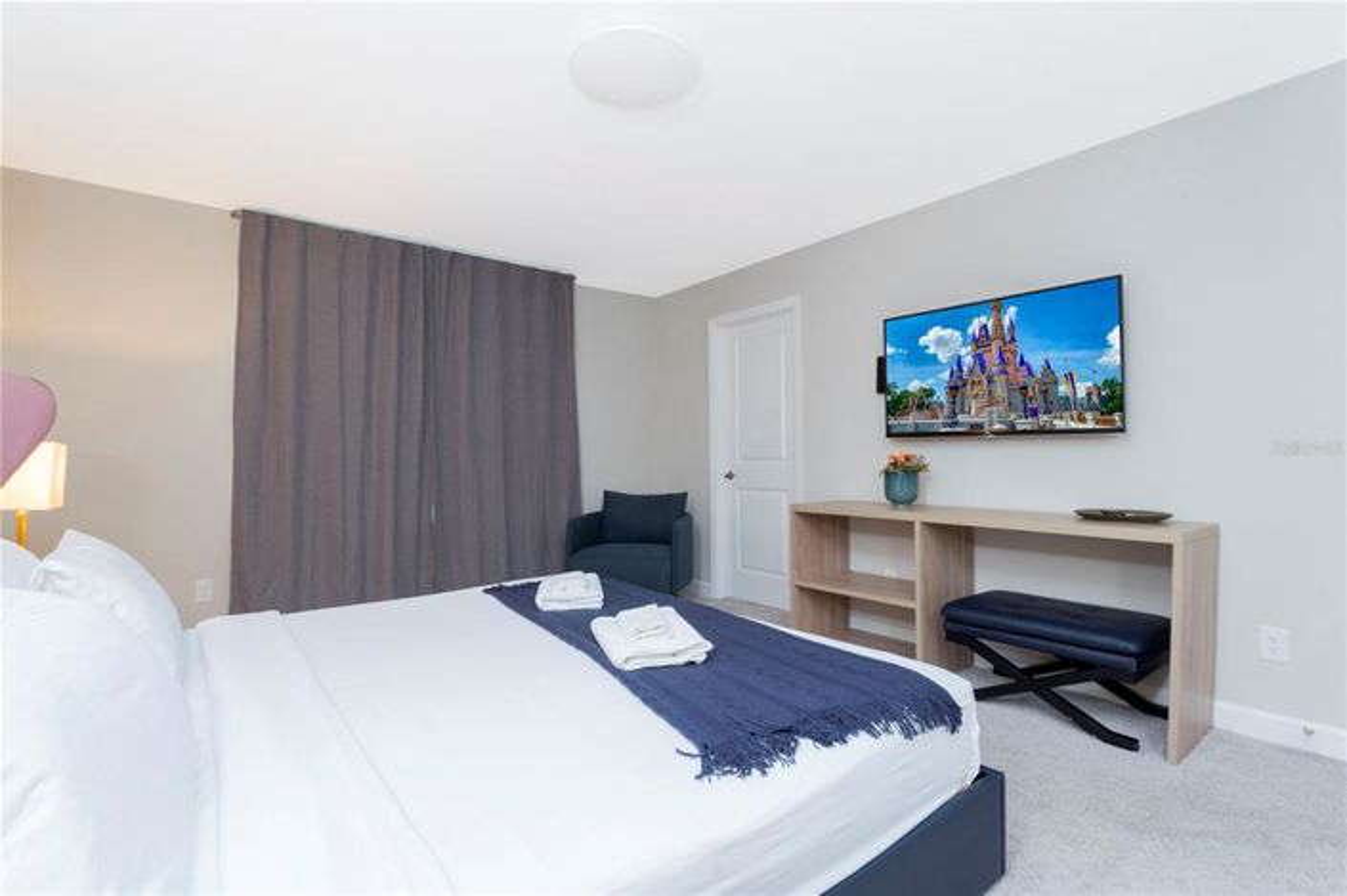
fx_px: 636
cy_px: 448
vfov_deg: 70.4
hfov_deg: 93.3
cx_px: 674
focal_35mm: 17
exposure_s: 1/8
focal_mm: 17
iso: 1000
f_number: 9
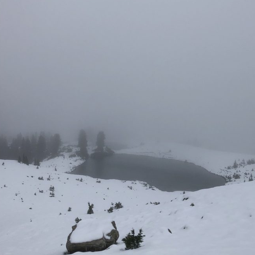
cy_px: 128
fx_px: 325
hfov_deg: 42.4
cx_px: 164
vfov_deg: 42.8
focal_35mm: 39
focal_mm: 3.99
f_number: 1.8
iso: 20
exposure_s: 1/1021
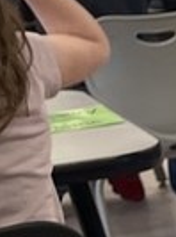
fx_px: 1315
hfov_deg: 5.6
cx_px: 894
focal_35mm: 193
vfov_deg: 9.9
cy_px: 380
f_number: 1.6
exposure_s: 1/60
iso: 64
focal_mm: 5.1
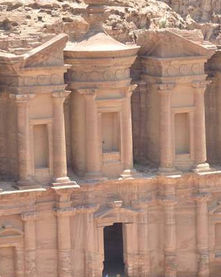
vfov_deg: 10.9
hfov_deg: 8.7
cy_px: 151
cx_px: 154
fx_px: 1457
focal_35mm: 178
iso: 100
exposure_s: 1/200
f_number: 7.1
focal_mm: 70
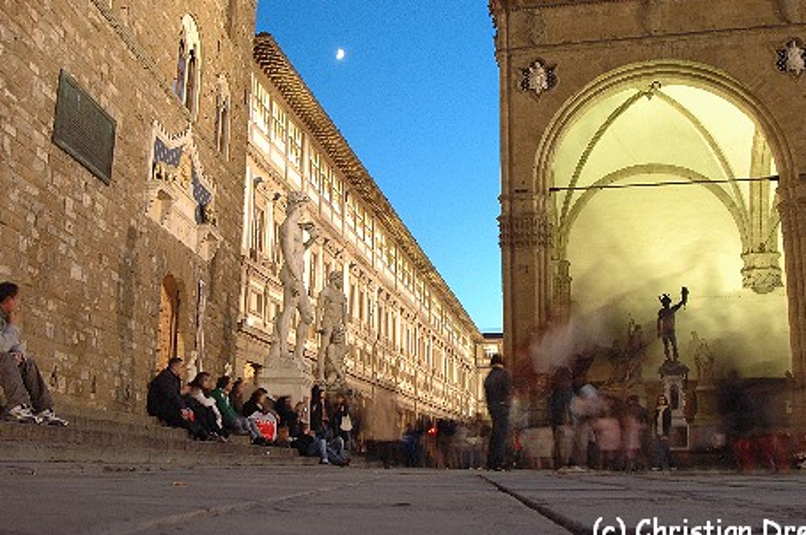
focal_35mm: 38
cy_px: 265
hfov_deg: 50.7
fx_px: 850
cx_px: 422
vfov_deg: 35.0
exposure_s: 2
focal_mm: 24
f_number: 7.1
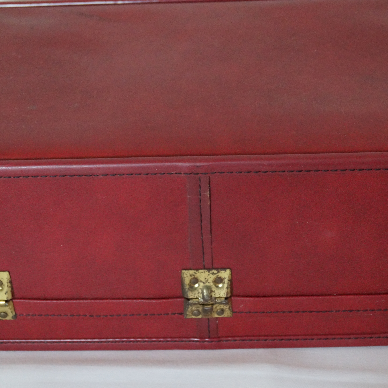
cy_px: 200
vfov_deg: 23.5
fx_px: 935
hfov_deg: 23.5
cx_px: 203
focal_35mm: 74
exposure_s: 1/160
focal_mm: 35
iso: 2500
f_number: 5
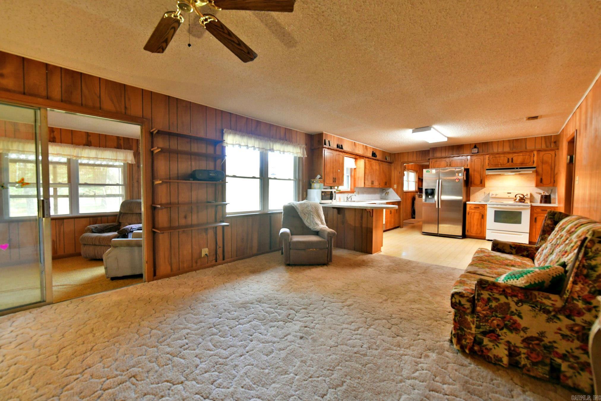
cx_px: 300
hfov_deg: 104.3
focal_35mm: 14
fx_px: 234
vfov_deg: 81.2
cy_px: 200
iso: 2500
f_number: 4.5
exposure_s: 1/100
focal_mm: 14
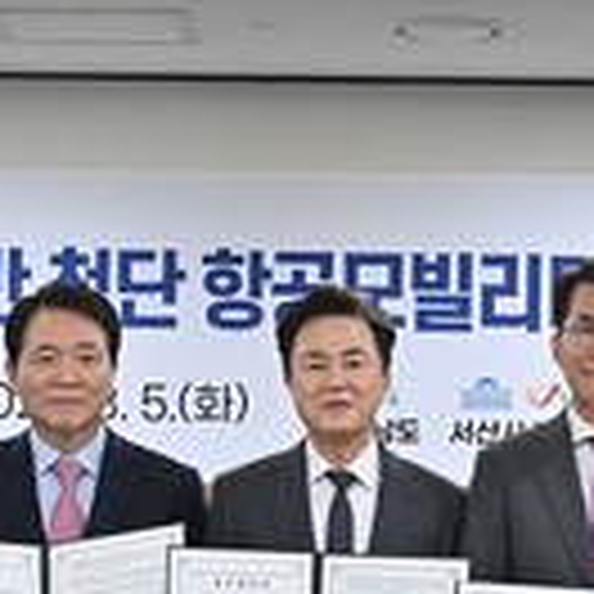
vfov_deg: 11.8
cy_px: 486
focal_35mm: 147
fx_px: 2854
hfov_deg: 11.9
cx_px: 328
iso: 3200
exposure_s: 1/200
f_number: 4.5
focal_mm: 38
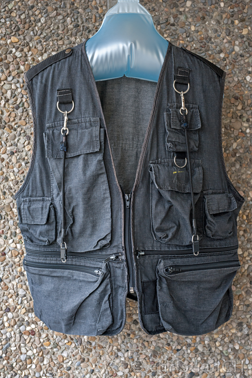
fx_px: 578
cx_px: 126
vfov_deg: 36.3
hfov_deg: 24.6
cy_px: 189
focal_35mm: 55
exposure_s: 1/60
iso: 640
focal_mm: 55
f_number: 5.6
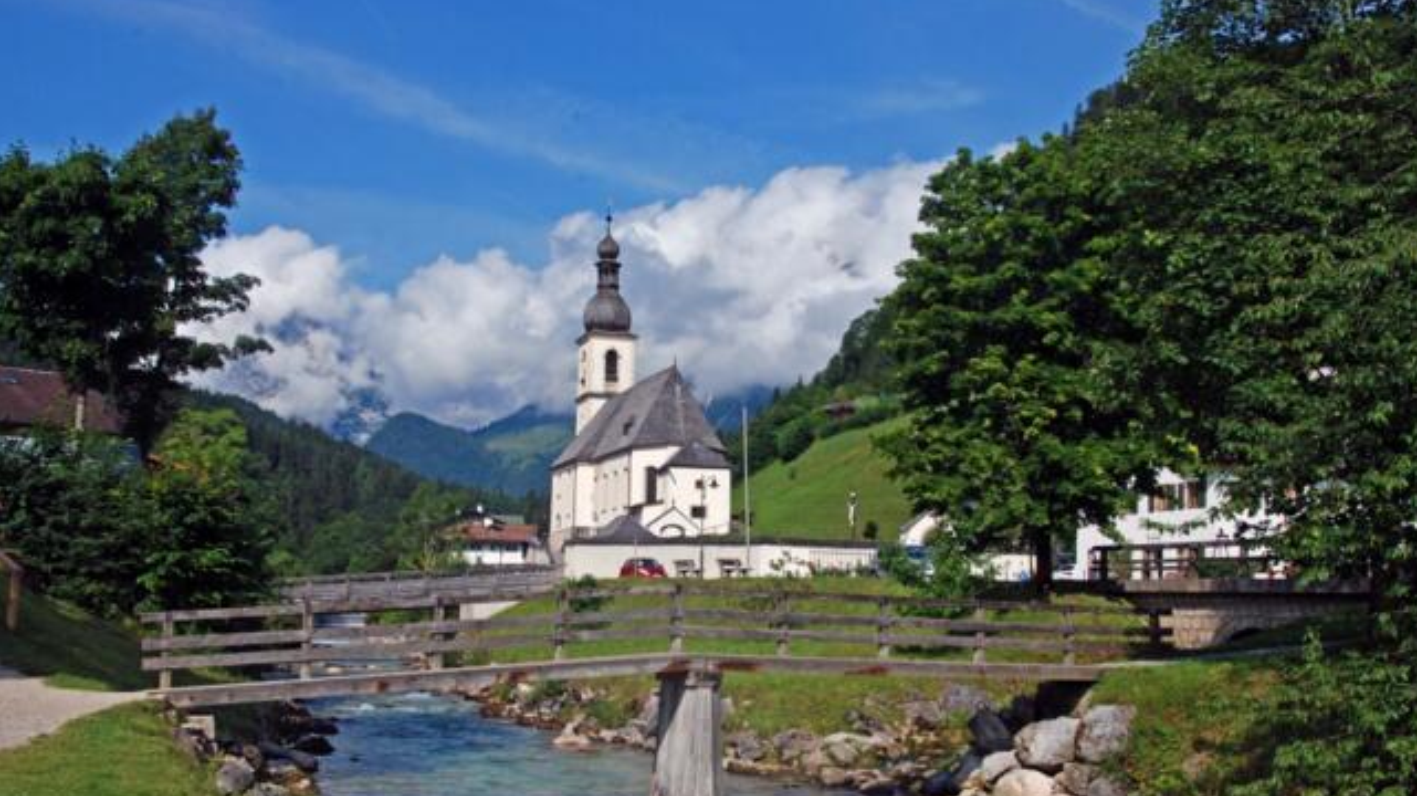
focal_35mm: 42
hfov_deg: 48.4
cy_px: 480
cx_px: 723
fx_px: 1577
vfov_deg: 28.2
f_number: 14
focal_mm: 26
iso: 160
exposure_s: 1/125
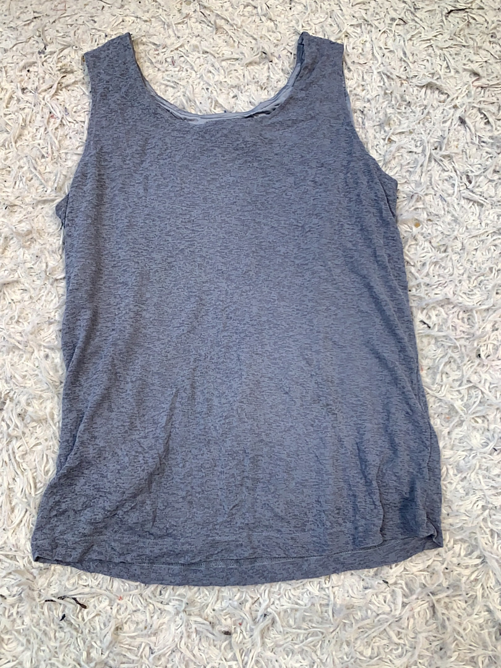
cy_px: 334
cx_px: 250
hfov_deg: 53.1
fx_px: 502
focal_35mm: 26
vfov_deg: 67.3
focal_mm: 4.25
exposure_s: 1/100
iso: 64
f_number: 1.8
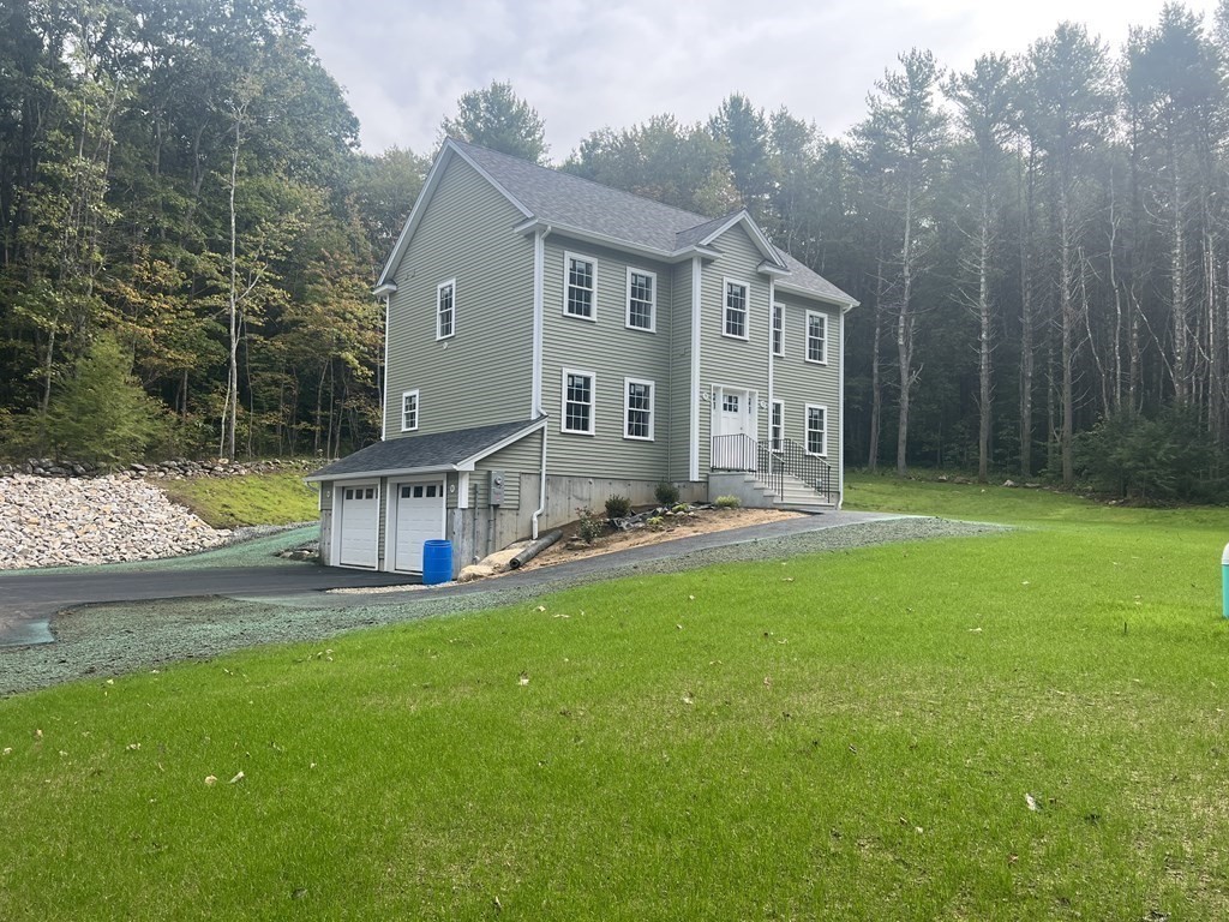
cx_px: 614
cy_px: 461
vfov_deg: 53.1
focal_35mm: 26
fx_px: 923
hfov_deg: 67.3
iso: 50
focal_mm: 5.7
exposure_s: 1/1183
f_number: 1.5
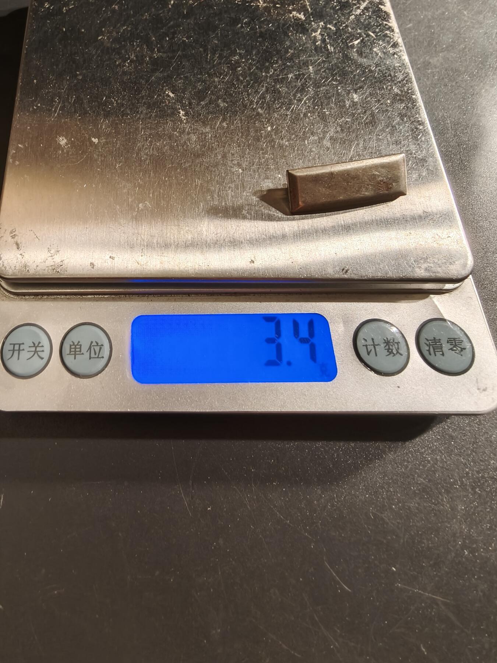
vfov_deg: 73.9
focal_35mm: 23
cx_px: 248
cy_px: 332
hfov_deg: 58.9
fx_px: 440
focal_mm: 2.32
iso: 320
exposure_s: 1/50
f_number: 2
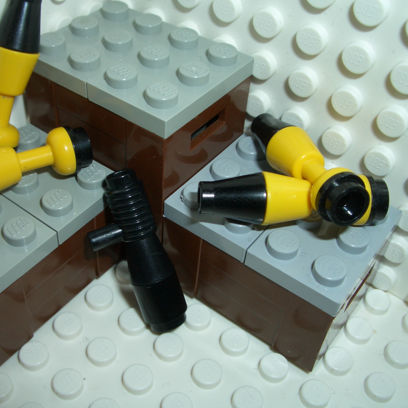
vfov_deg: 38.3
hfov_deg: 38.2
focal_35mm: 44
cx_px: 160
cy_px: 194
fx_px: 587
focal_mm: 5.8
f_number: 4.3
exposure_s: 1/60
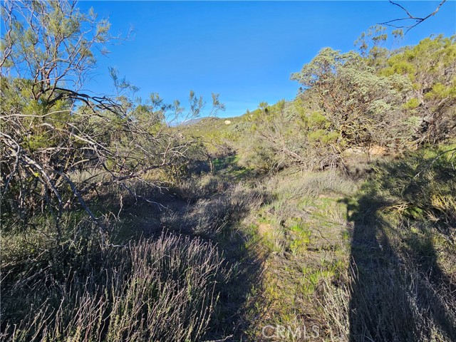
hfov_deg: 106.2
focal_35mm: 13
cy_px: 171
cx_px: 228
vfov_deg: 89.9
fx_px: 171
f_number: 2.2
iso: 50
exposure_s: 1/924
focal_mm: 2.2
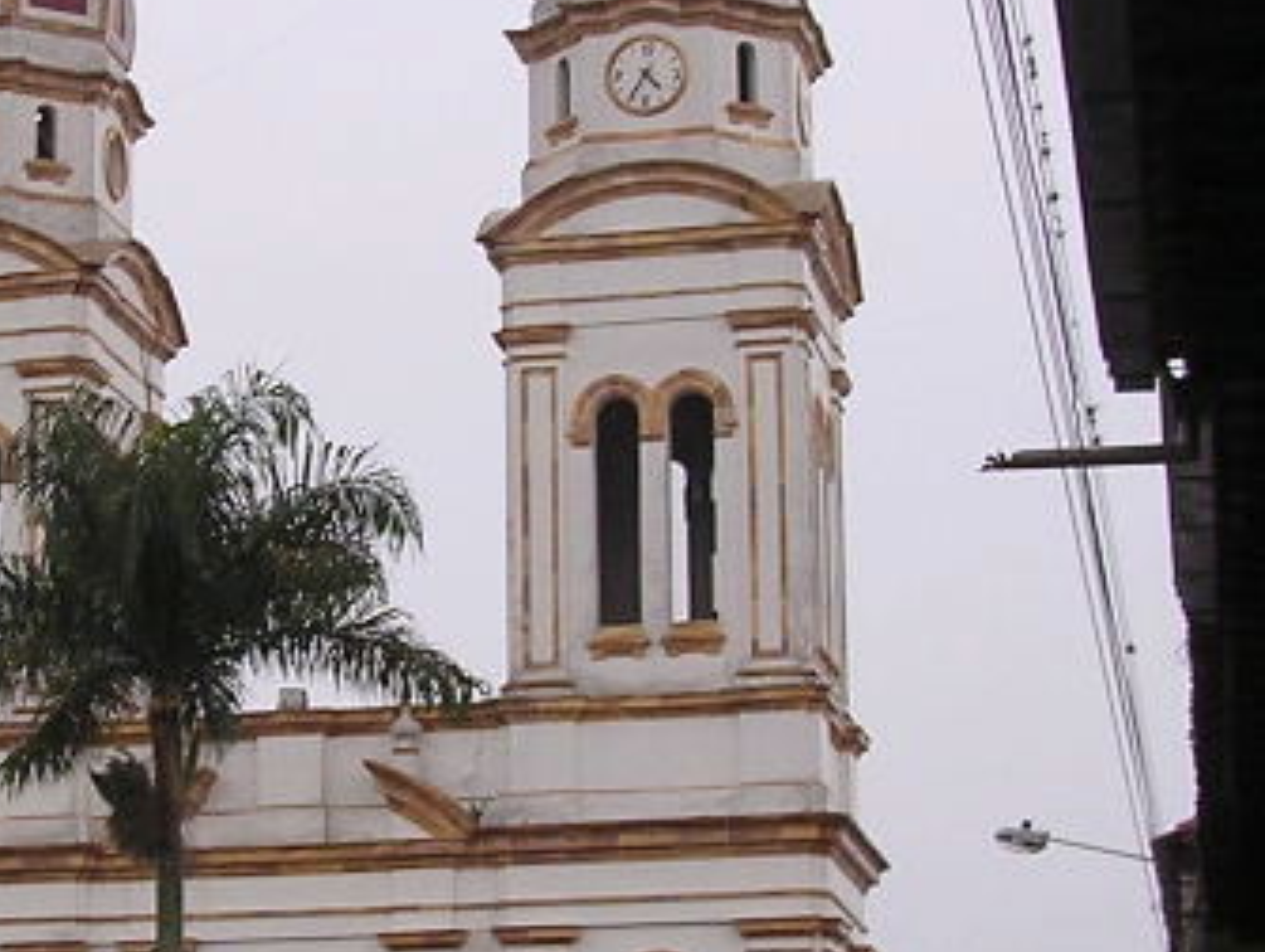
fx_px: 4244
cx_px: 257
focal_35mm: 116
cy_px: 604
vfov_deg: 12.8
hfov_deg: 16.8
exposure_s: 1/45.6
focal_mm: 5.8
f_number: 2.8
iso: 100
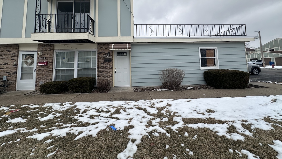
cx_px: 138
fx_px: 120
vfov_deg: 65.1
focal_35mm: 16
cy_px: 52
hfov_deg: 99.4
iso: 40
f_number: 2.2
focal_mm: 2.22
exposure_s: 1/1171
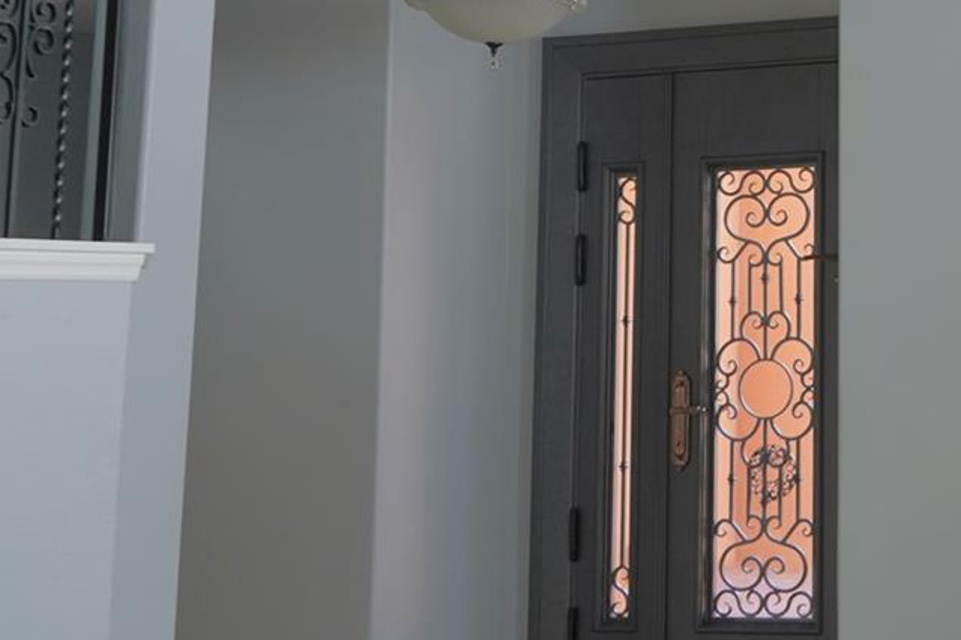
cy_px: -44
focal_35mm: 70
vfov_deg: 18.8
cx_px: 1191
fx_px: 1868
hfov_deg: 25.5
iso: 320
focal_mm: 28
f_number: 4
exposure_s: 1/160
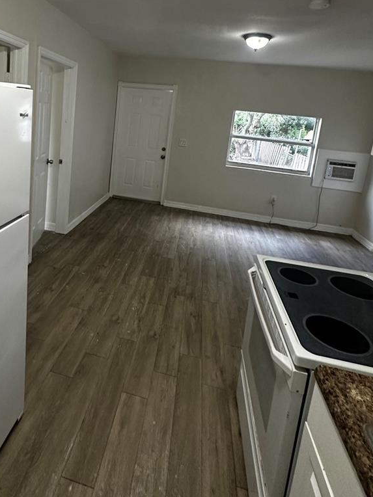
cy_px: 160
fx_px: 316
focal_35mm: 22
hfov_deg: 59.9
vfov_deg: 73.7
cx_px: 129
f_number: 2.2
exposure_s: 1/60
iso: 400
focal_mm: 2.22
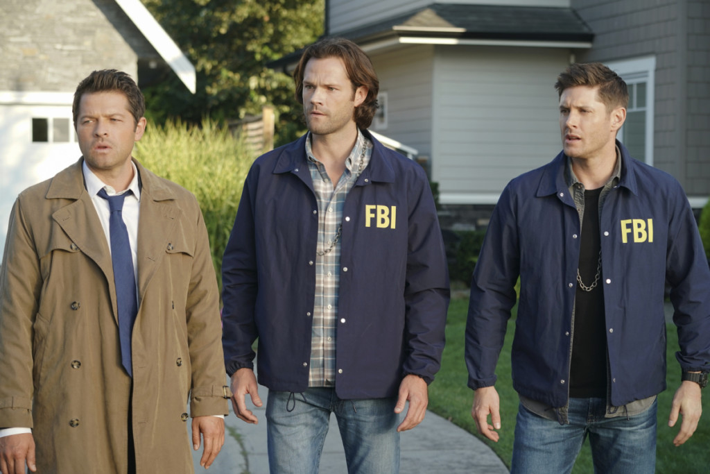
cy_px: 237
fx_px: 1716
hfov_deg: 23.4
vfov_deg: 15.7
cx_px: 355
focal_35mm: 87
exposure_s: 1/320
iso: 400
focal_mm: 87
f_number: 5.6
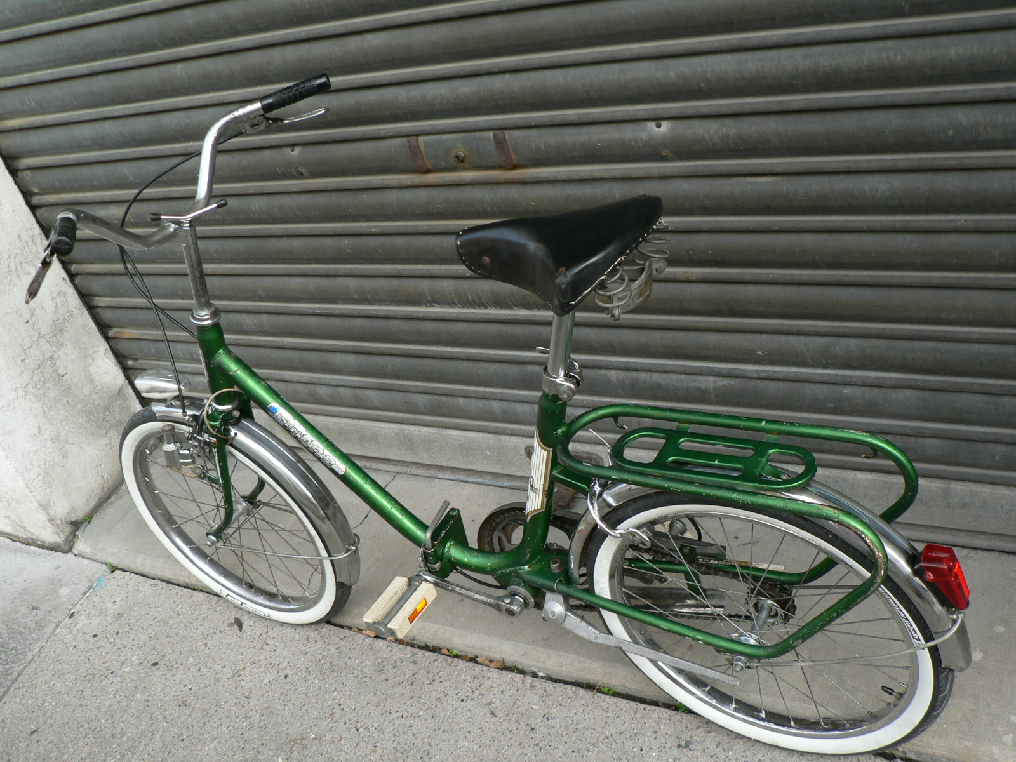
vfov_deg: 39.7
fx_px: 1057
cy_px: 381
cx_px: 508
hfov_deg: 51.4
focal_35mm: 36
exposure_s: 1/100
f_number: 3.6
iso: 80
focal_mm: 6
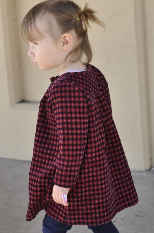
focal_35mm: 57
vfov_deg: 35.1
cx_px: 77
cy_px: 116
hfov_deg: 23.7
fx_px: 367
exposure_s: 1/160
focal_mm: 38
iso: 200
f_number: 5
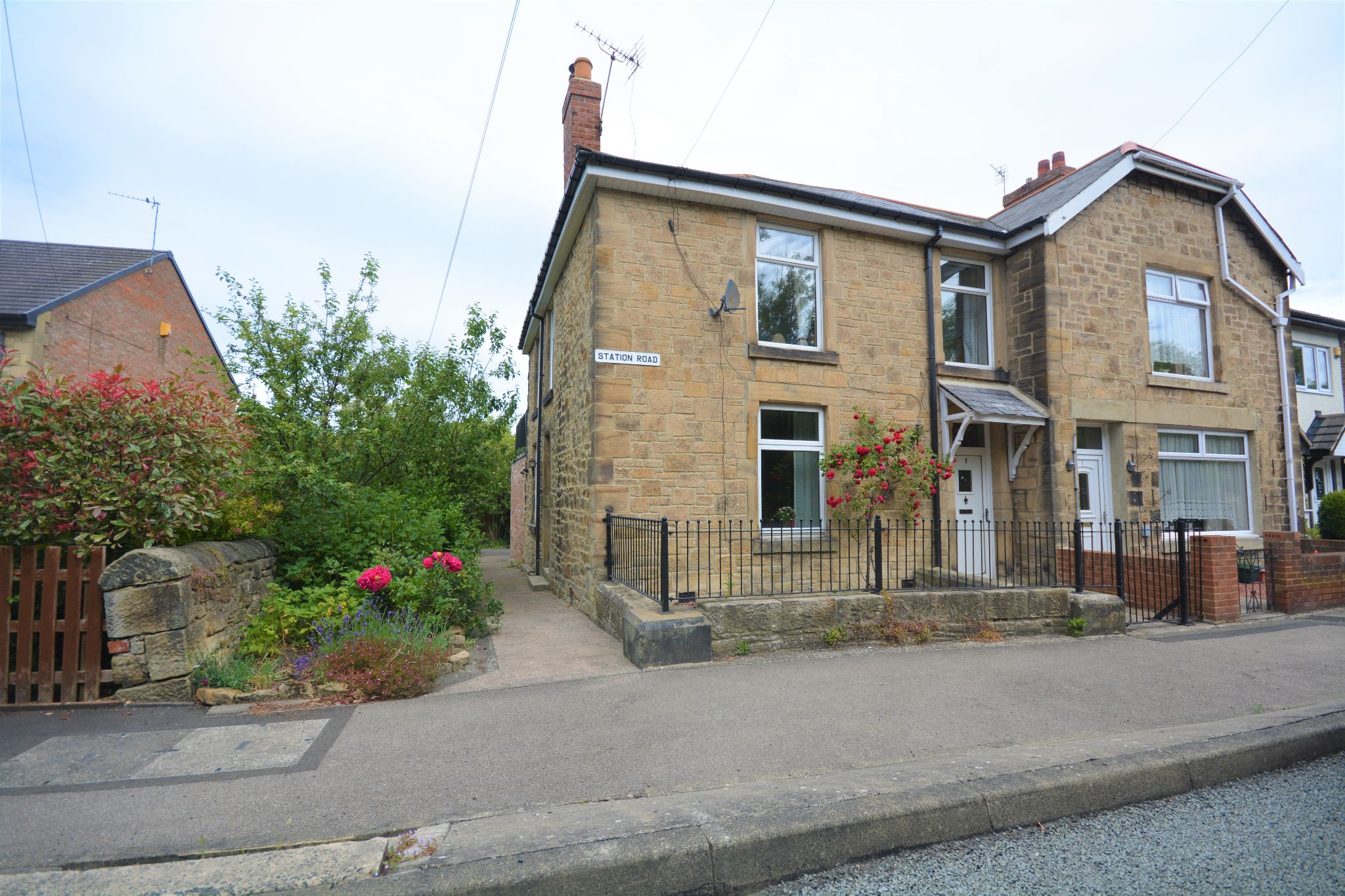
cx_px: 672
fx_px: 560
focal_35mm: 15
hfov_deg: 100.4
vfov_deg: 77.3
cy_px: 448
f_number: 8
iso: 125
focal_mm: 10
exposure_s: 1/250
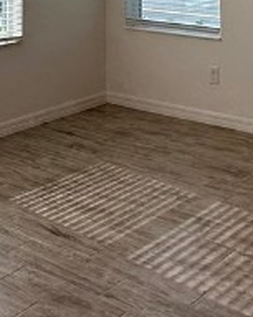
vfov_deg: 22.4
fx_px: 685
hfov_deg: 20.9
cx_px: 93
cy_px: -129
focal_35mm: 73
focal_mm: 2.22
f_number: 2.2
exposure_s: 1/504
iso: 40
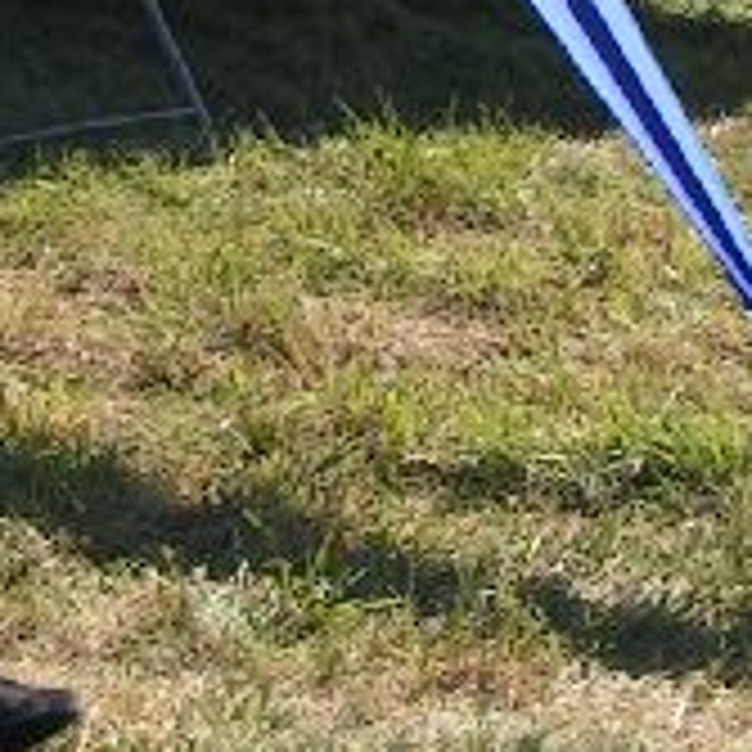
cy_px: -275
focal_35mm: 161
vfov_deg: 10.6
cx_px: 194
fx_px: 3957
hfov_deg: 10.8
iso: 50
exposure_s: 1/250
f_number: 5.6
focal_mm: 5.8
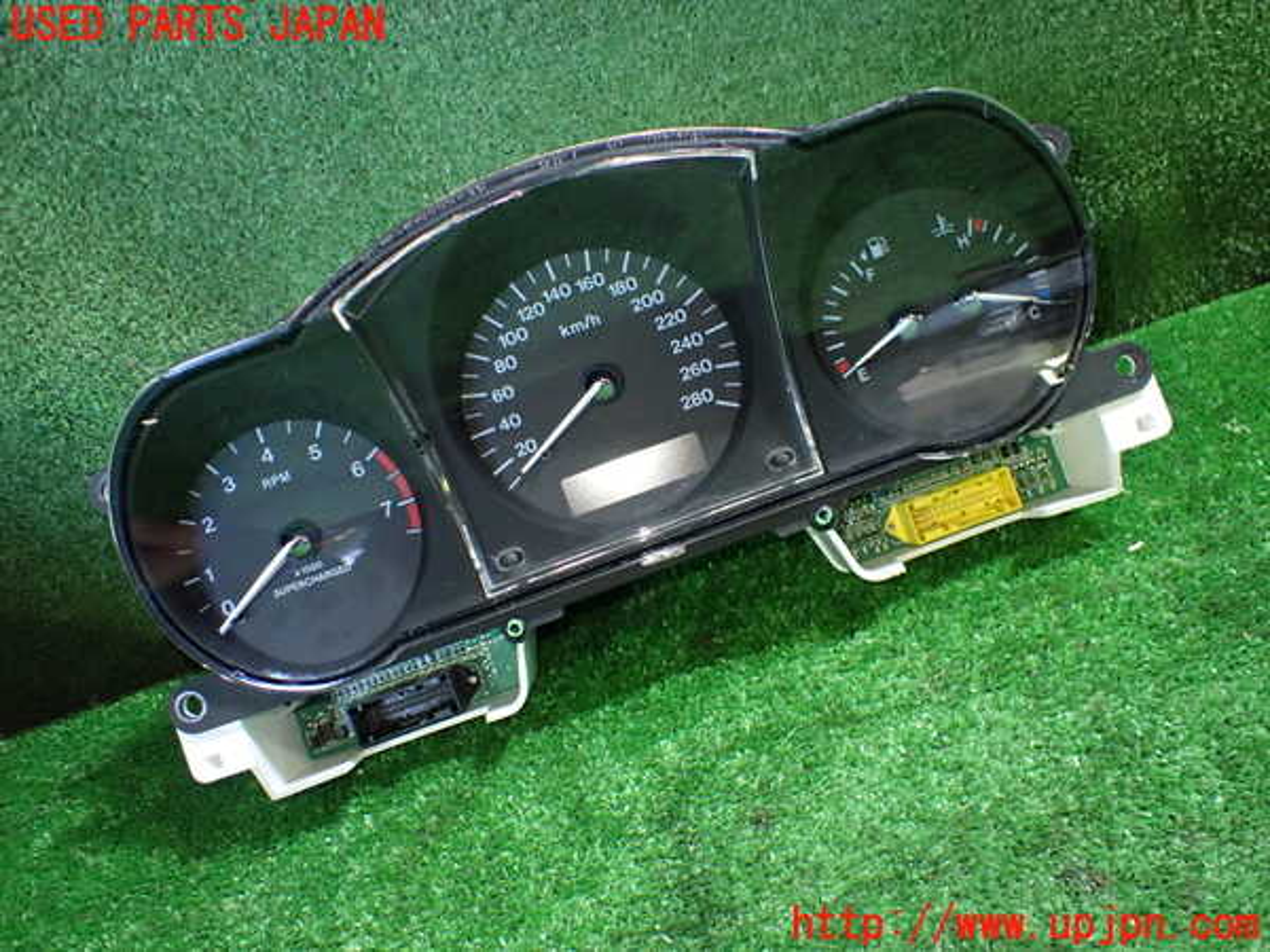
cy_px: 476
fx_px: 1101
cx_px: 635
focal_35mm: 30
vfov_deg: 46.8
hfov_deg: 60.0
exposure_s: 1/60
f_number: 2.3
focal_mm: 5.4
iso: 800
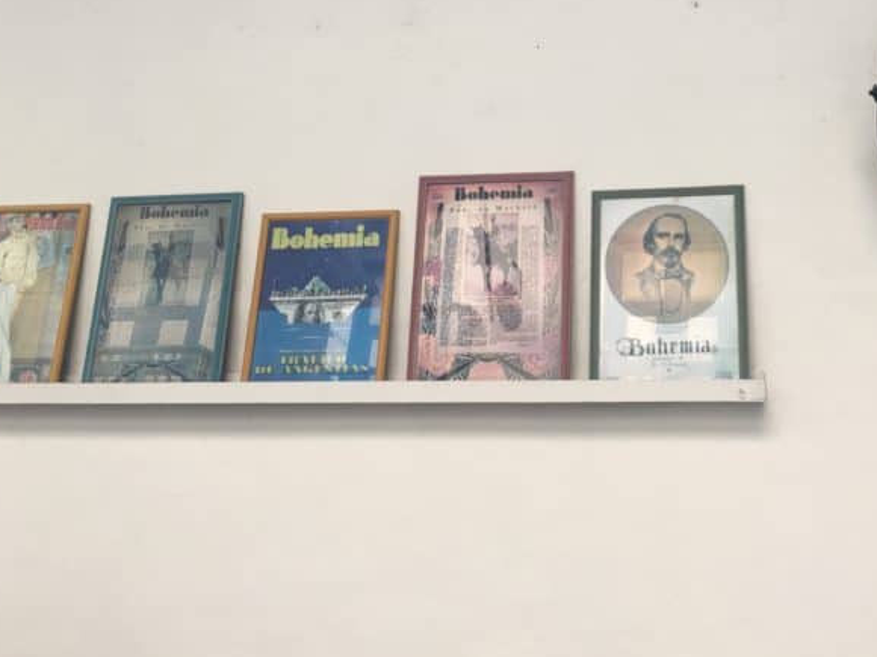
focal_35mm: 40
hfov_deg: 46.1
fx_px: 1013
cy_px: 237
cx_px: 582
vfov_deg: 35.7
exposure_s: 1/60
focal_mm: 4.15
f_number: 2.2
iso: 32
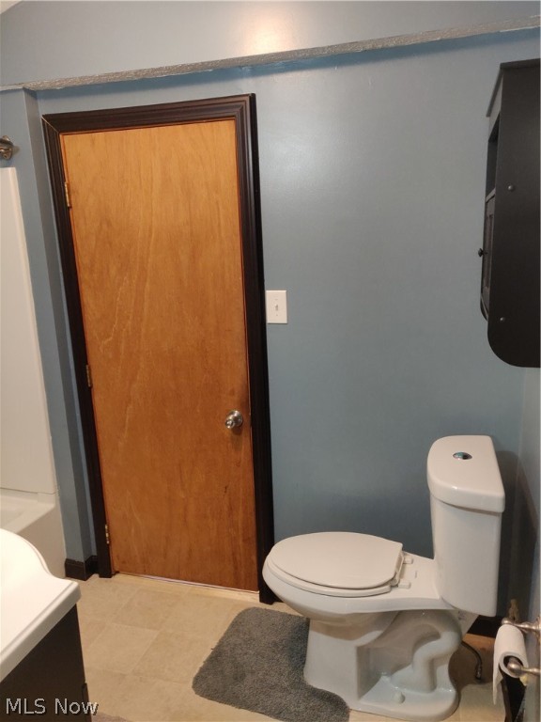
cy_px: 361
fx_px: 521
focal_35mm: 25
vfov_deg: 69.4
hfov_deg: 54.9
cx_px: 270
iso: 640
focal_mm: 4.25
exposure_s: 1/20
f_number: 1.7
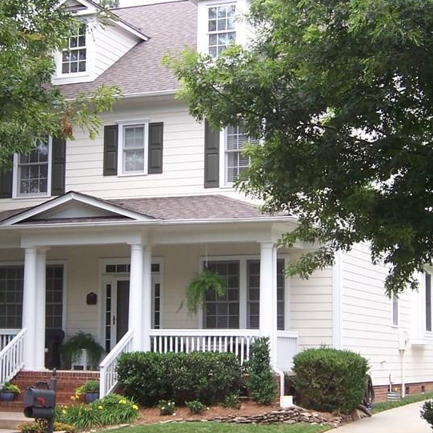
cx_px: 168
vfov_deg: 21.1
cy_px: 223
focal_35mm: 82
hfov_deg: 21.1
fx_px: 1160
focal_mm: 8.2
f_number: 4
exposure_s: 1/180
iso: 80
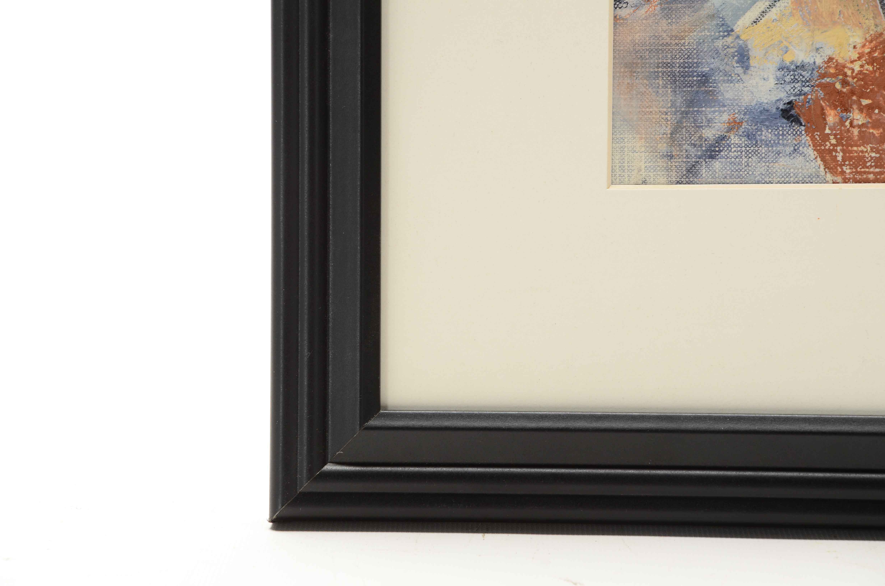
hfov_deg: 13.1
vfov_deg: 8.7
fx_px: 3864
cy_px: 293
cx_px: 442
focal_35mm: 158
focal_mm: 105
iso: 200
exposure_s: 1/160
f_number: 10
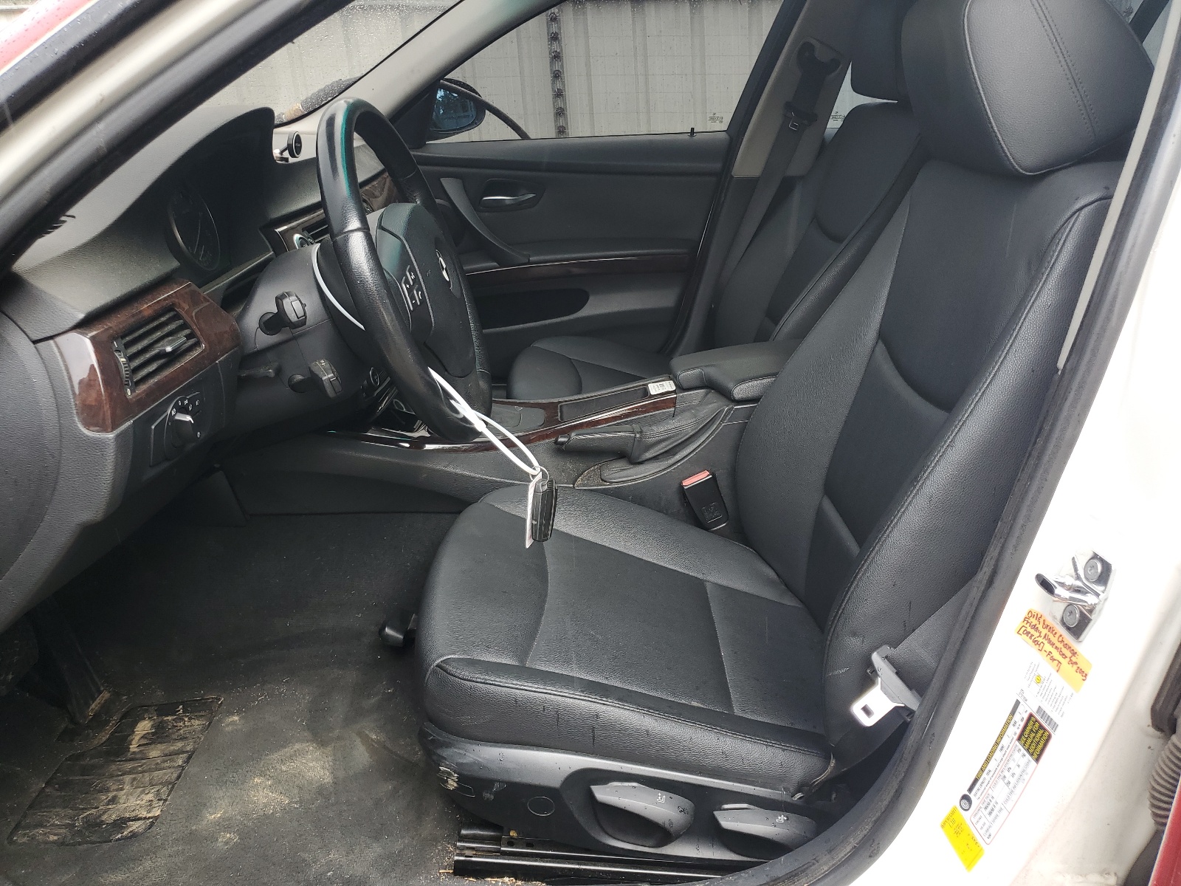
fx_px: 887
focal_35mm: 26
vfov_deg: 53.1
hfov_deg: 67.3
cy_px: 443
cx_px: 590
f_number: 1.5
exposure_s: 1/132
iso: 50
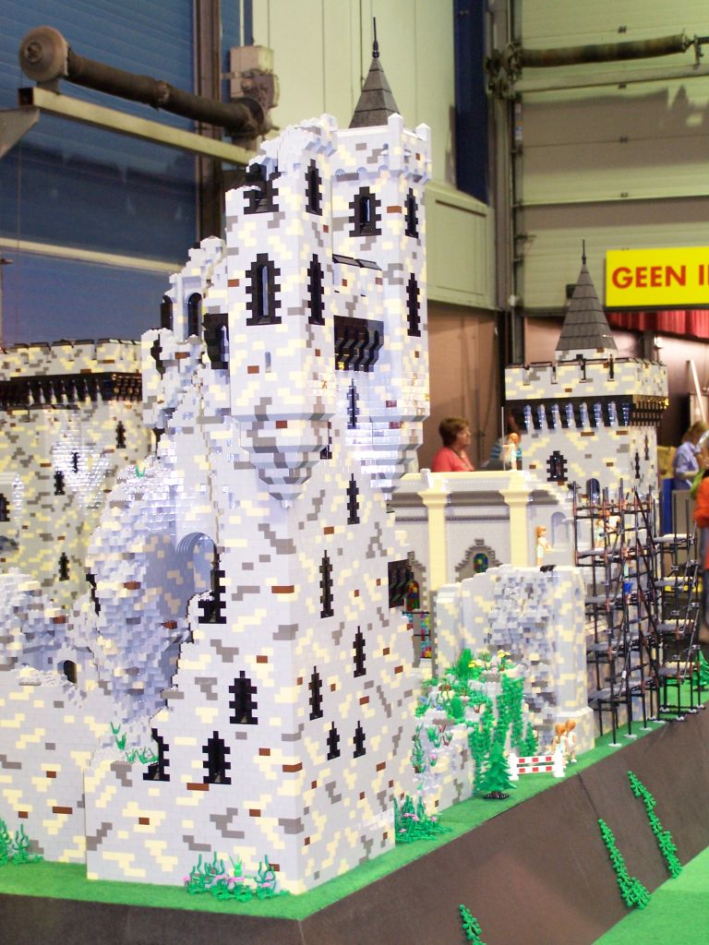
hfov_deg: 21.3
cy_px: 472
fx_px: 1884
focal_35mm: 69
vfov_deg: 28.2
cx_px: 354
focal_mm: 11.5
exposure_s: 1/4
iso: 140
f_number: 3.2
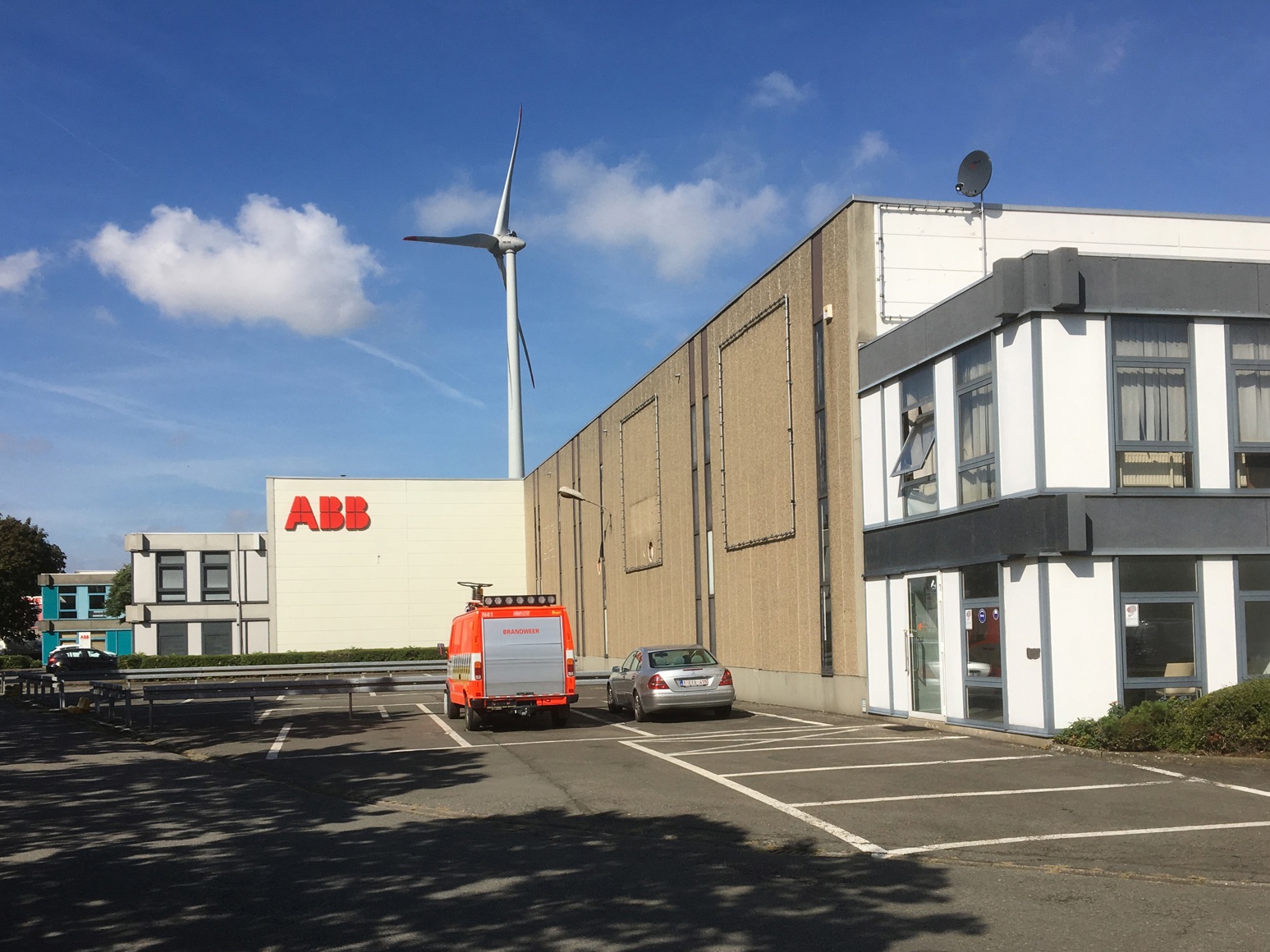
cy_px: 588
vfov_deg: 39.4
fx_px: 1321
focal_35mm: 36
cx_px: 636
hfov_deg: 51.4
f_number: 2.2
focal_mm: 4.15
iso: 25
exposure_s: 1/2959
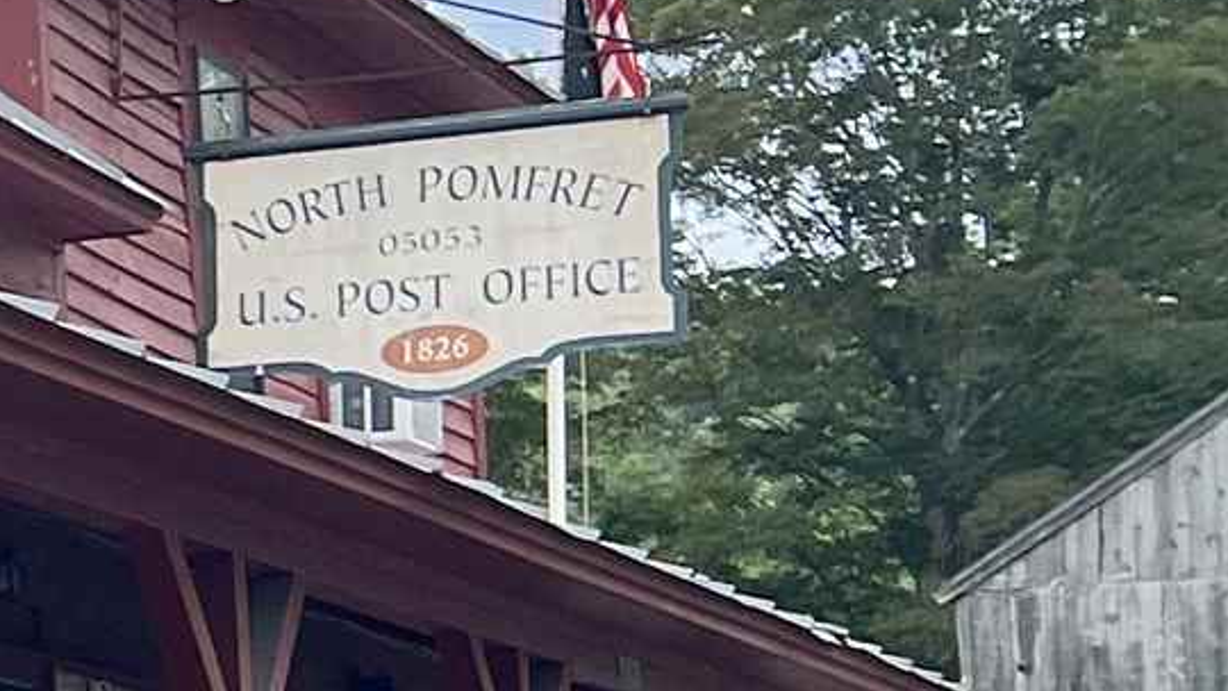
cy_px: 802
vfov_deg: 7.5
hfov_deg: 10.6
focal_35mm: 161
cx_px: -2079
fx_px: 5243
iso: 50
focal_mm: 5.7
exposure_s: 1/1449
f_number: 1.5
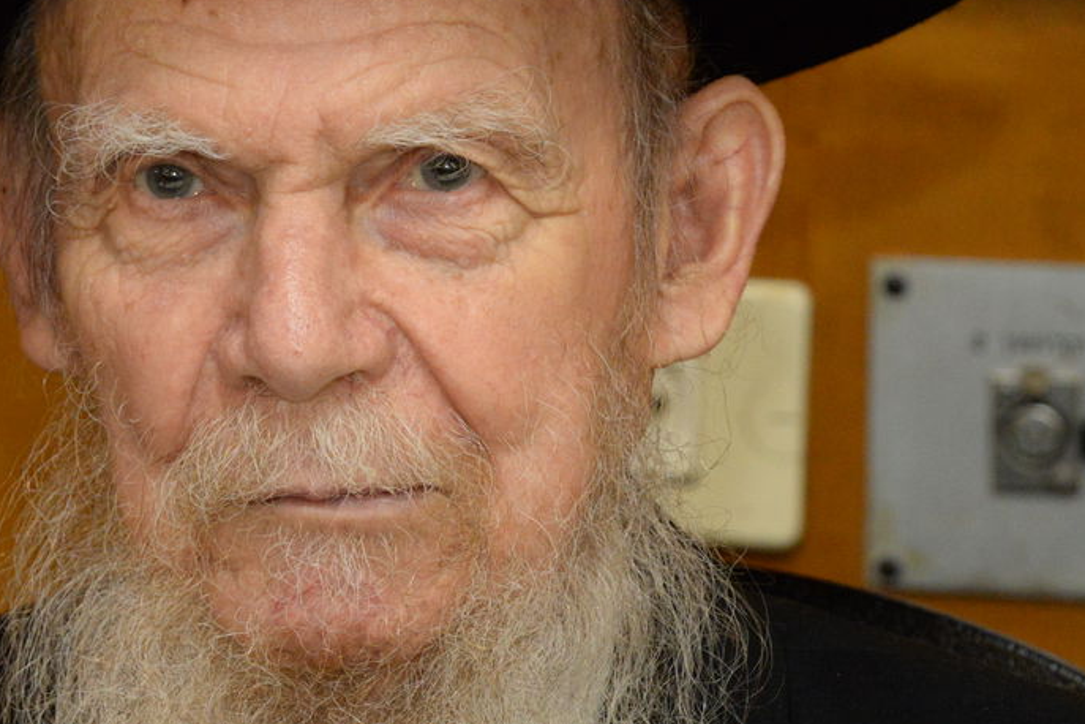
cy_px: 360
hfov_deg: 5.6
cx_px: 338
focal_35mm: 367
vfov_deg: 3.7
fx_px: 11060
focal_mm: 180
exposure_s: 1/200
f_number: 7.1
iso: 5000
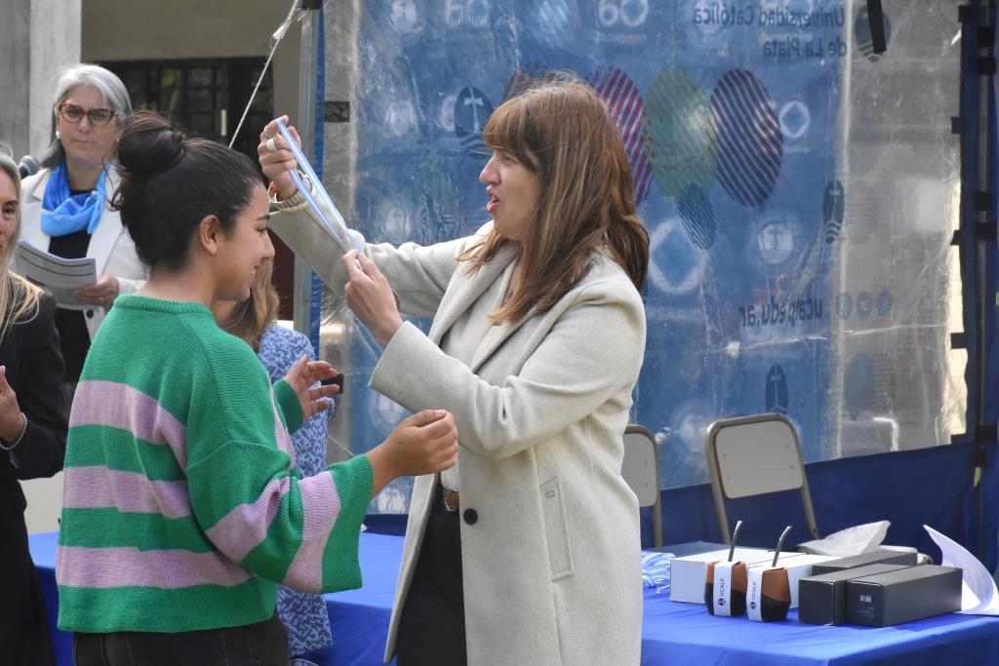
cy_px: 333
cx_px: 500
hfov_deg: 16.1
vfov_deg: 10.8
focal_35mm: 128
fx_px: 3538
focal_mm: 85
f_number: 13
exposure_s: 1/500
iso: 1600
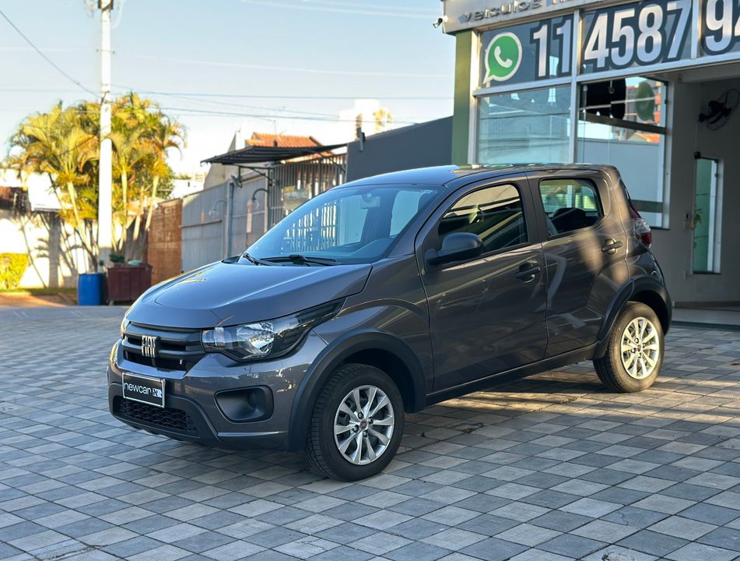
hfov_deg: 39.5
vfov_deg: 30.4
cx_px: 370
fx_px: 1030
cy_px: 280
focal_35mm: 48
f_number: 1.78
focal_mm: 6.86
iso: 80
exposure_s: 1/348
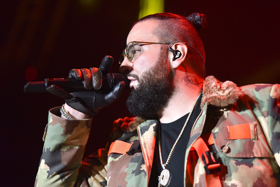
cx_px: 140
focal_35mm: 175
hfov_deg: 11.7
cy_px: 94
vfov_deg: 7.9
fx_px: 1361
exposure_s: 1/800
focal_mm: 175
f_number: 3.5
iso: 3200
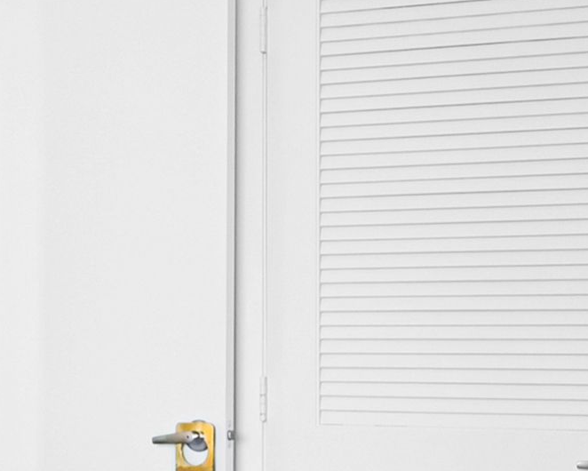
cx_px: -4
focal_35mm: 120
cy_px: 367
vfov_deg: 12.8
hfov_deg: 15.7
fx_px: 2089
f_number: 4
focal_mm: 14
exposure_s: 1/20
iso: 100
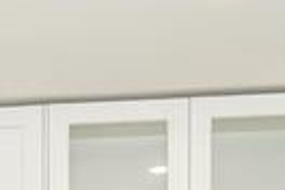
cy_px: 472
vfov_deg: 8.1
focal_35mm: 155
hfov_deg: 12.5
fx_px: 1227
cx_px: -155
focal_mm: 20
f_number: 5.6
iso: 800
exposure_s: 1/125
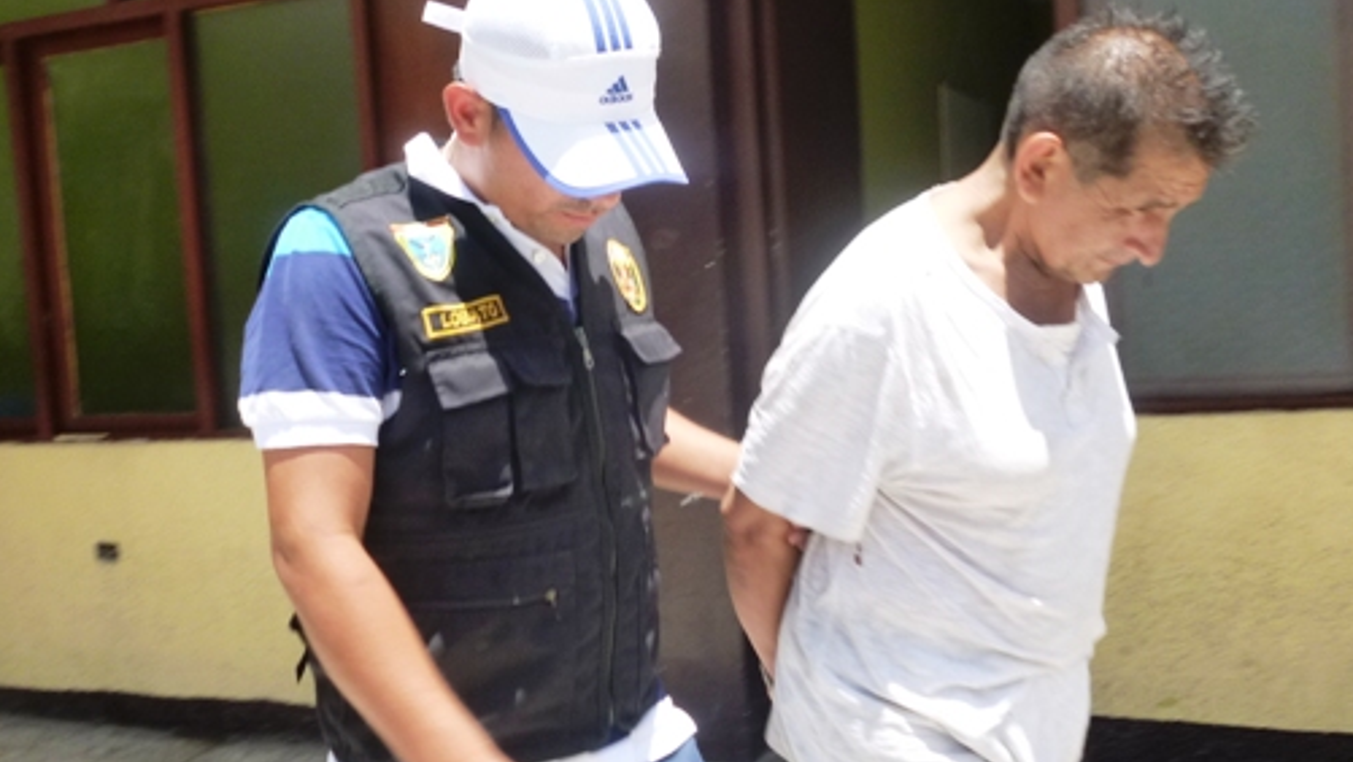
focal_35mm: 39
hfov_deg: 51.6
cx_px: 721
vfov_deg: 30.4
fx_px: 1399
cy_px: 427
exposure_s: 1/80
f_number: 9
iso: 160
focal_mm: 5
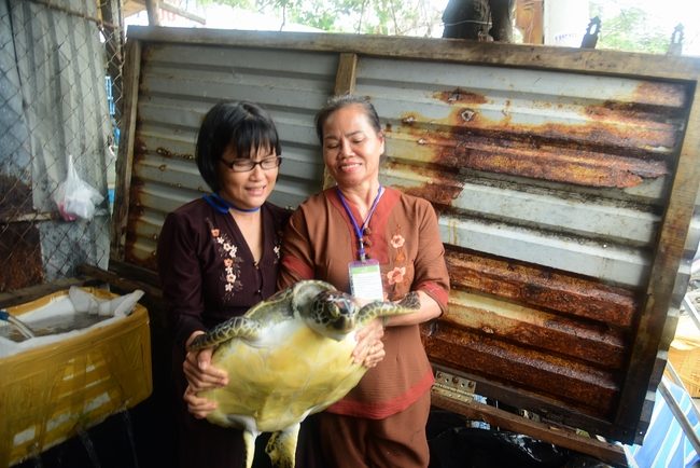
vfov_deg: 53.2
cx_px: 350
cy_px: 234
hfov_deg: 73.7
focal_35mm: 24
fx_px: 467
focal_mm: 24
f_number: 4
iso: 320
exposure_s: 1/20
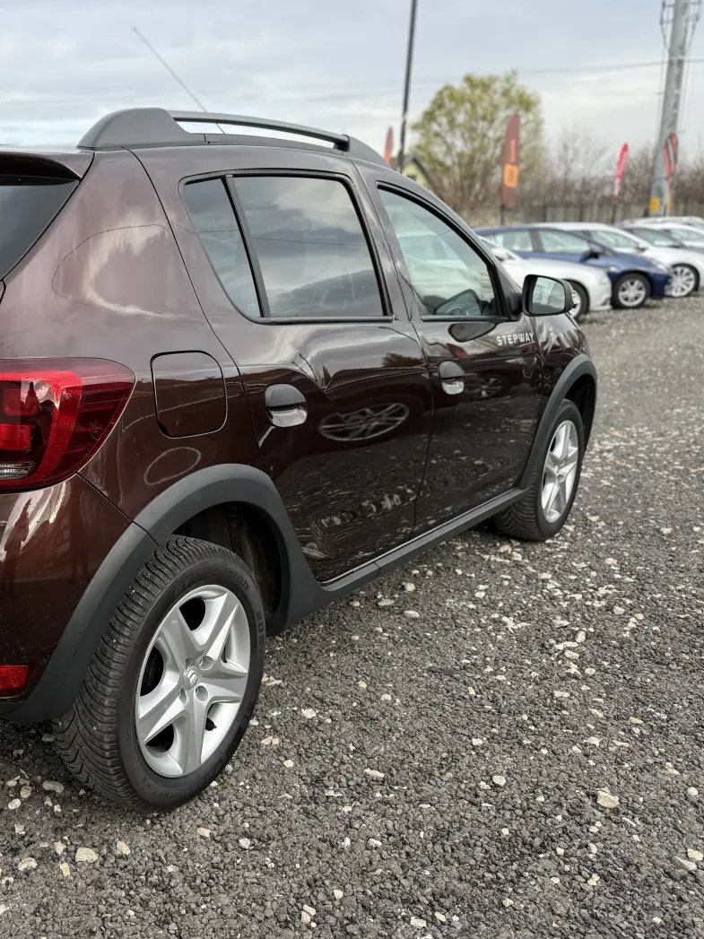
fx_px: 895
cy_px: 465
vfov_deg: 55.4
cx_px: 93
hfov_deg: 40.3
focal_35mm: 33
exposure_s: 1/385
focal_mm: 6.76
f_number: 1.78
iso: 80
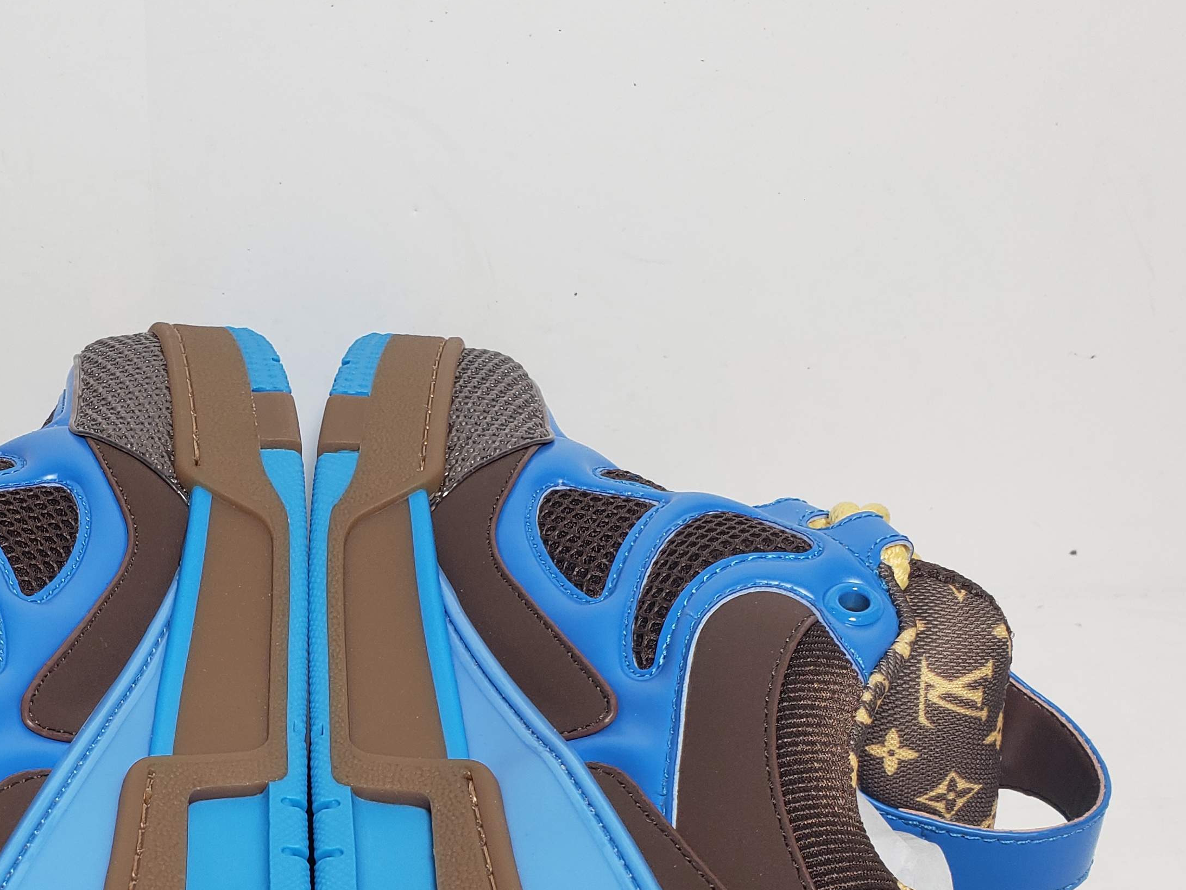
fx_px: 1645
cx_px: 309
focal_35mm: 48
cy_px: 739
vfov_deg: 29.4
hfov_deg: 38.7
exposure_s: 1/180
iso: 50
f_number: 2.4
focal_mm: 4.3
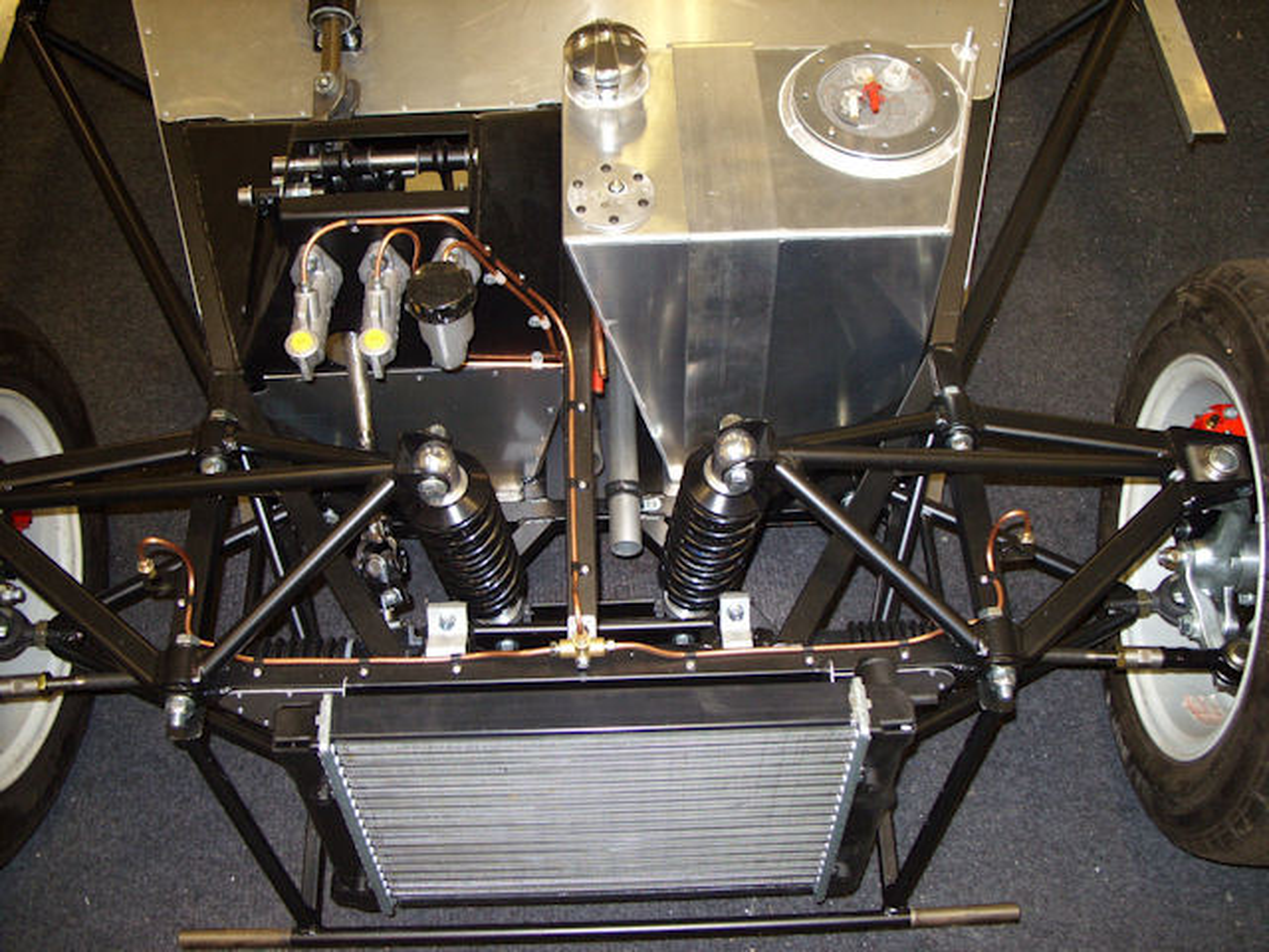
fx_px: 1393
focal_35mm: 38
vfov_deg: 37.7
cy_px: 476
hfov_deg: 49.0
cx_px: 634
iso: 200
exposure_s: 1/30
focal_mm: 7.8
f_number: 2.8
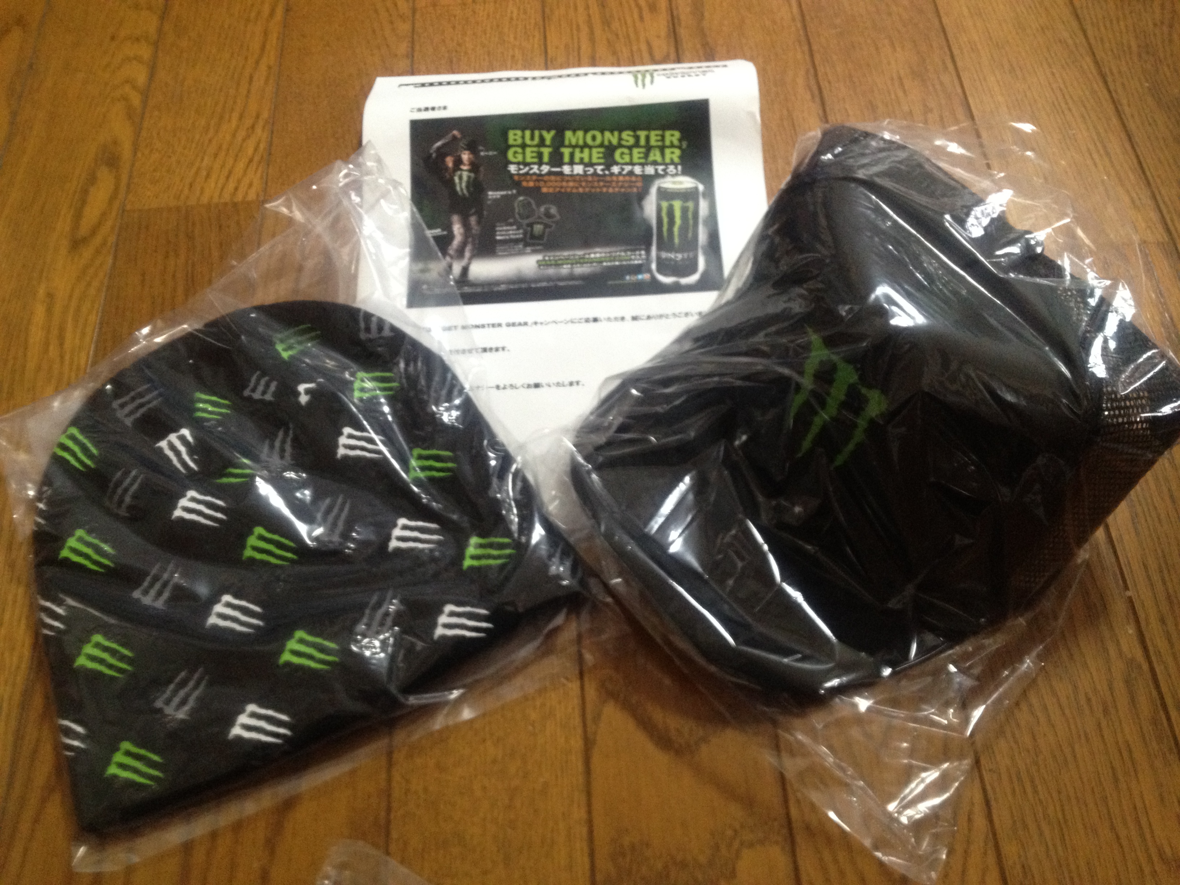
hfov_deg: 52.6
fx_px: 1193
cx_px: 590
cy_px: 442
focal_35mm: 35
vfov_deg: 40.7
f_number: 2.4
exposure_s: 1/20
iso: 320
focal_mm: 4.28
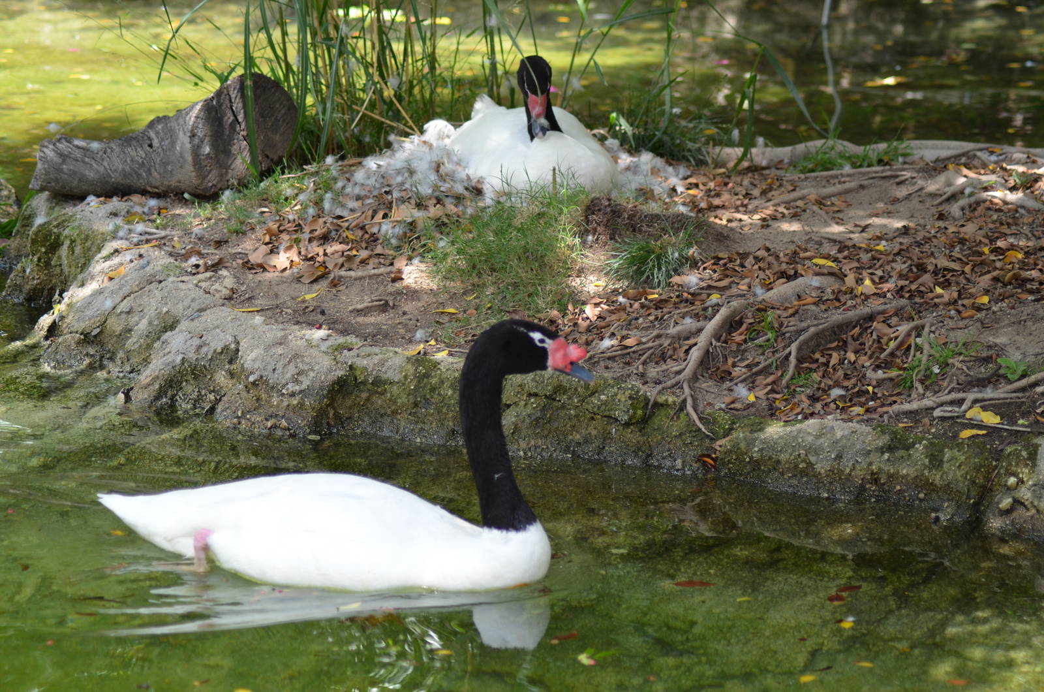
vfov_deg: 10.1
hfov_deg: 15.2
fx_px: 3907
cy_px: 346
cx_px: 522
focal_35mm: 135
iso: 400
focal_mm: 90
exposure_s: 1/400
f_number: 4.5
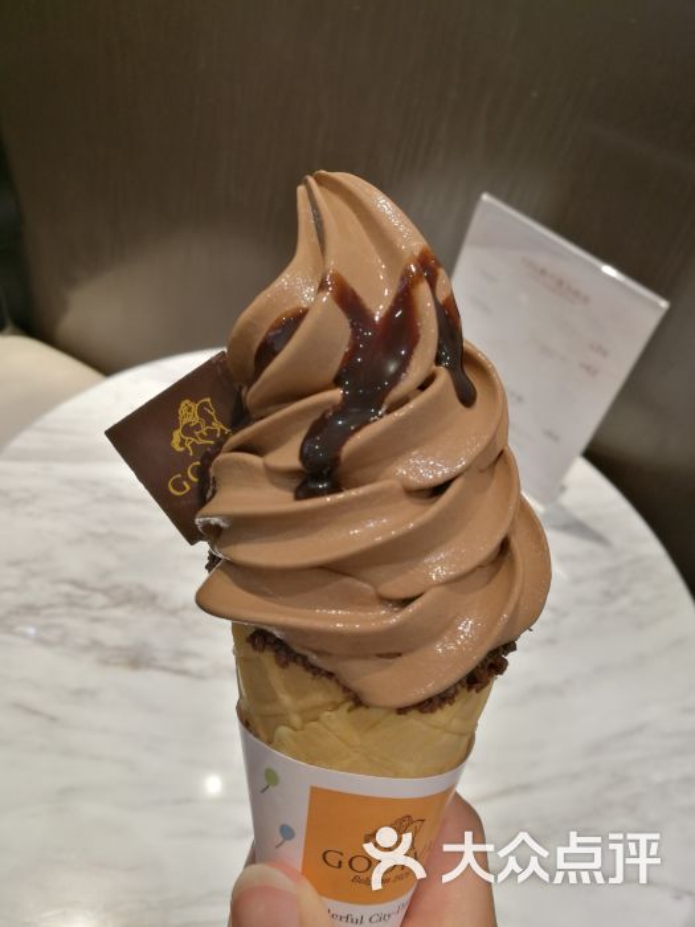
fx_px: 723
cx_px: 348
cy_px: 464
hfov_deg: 51.4
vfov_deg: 65.3
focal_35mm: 27
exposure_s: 1/50
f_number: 2.2
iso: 100
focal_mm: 4.5
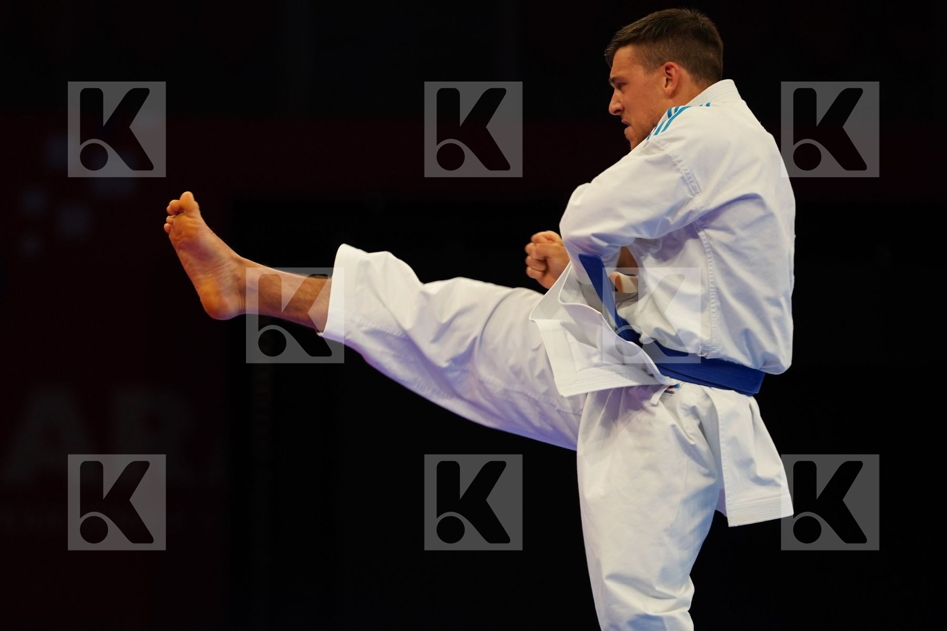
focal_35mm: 261
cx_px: 474
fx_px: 6865
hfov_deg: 7.9
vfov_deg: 5.3
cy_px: 316
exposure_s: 1/500
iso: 1250
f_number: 2.8
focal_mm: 174
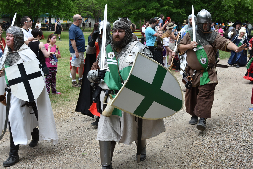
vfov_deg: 29.3
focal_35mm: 46
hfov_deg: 42.7
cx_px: 113
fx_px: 323
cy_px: 85
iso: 100
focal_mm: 38
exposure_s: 1/200
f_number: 7.1
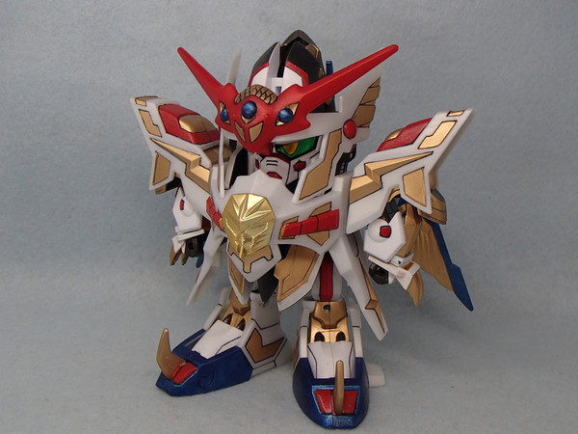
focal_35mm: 37
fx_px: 618
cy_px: 217
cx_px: 289
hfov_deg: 50.1
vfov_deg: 38.7
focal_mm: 6.64
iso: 160
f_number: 4.7
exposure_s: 1/160
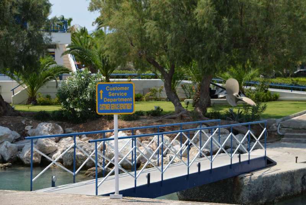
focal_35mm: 92
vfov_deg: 14.9
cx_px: 153
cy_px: 102
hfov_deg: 22.1
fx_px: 782
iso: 200
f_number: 7.1
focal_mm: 92
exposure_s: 1/200
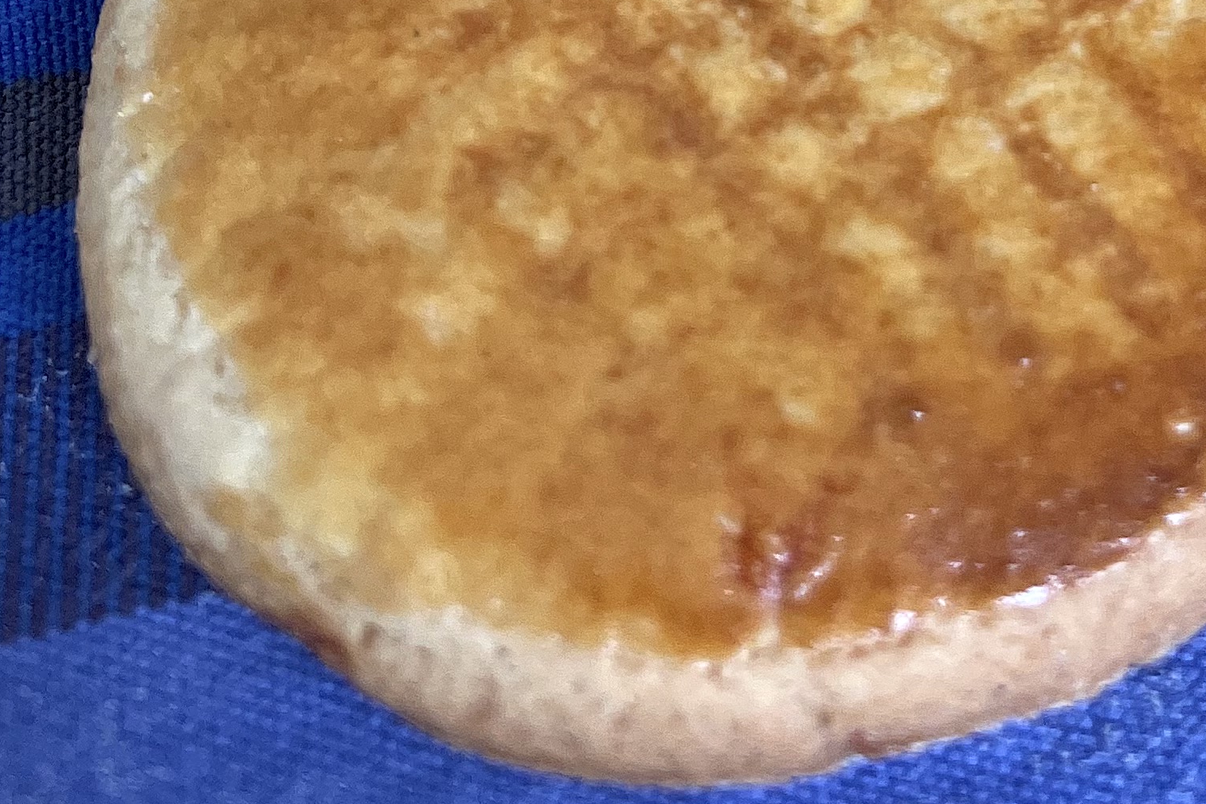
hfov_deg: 27.0
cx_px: 1111
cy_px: -724
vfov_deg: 15.7
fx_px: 2412
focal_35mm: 72
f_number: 1.6
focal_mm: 4.2
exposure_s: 1/92
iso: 125
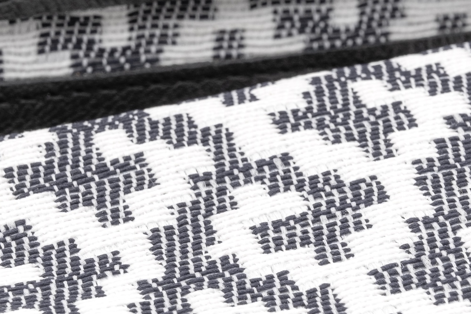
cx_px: 254
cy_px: 137
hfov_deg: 9.1
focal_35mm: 226
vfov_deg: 6.1
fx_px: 2957
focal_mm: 50
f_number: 11
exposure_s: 1/2
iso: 125
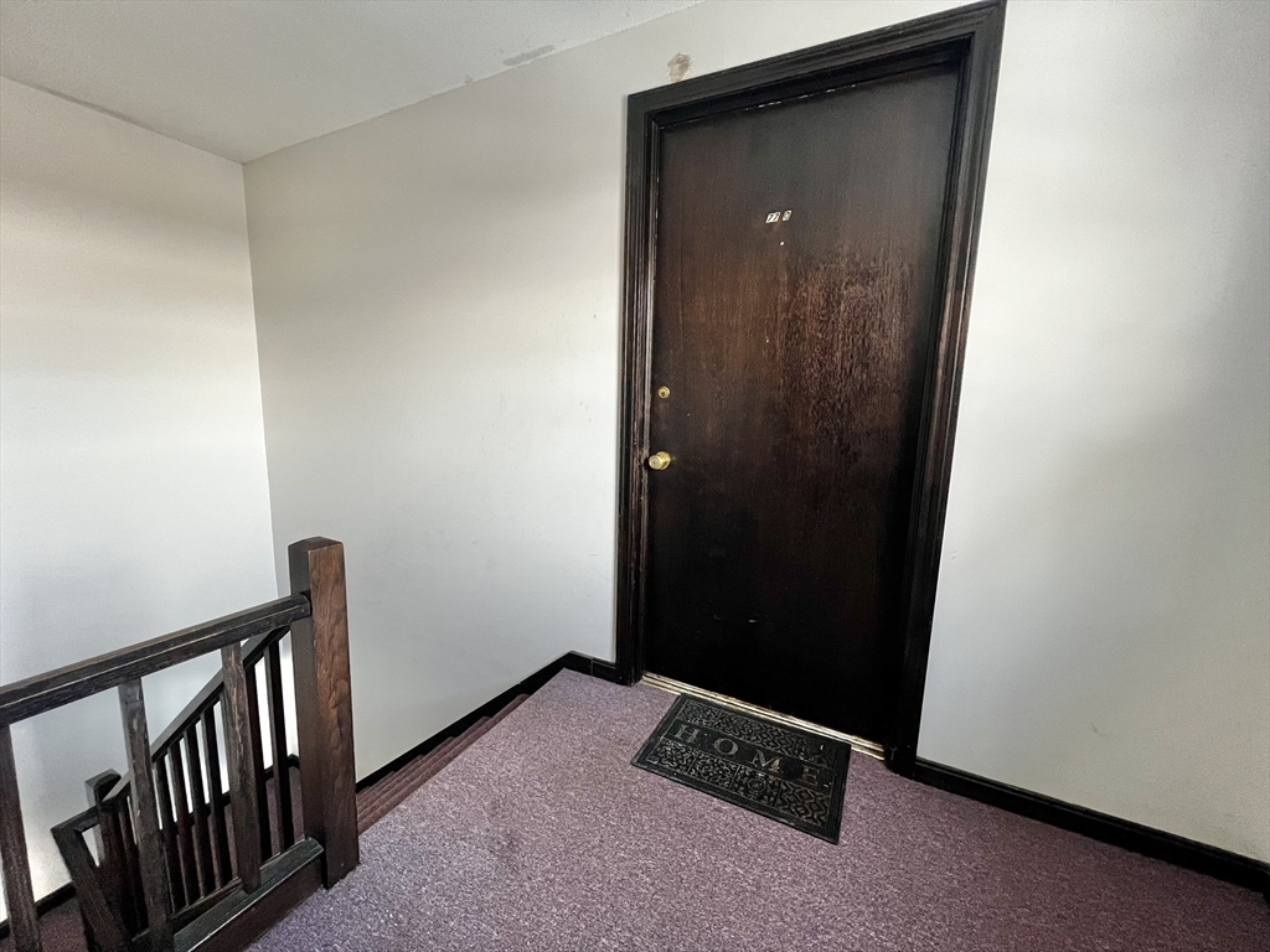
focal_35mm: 13
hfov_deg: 106.2
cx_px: 635
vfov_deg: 89.9
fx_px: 477
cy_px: 476
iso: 320
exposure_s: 1/60
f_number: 1.8
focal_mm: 1.57
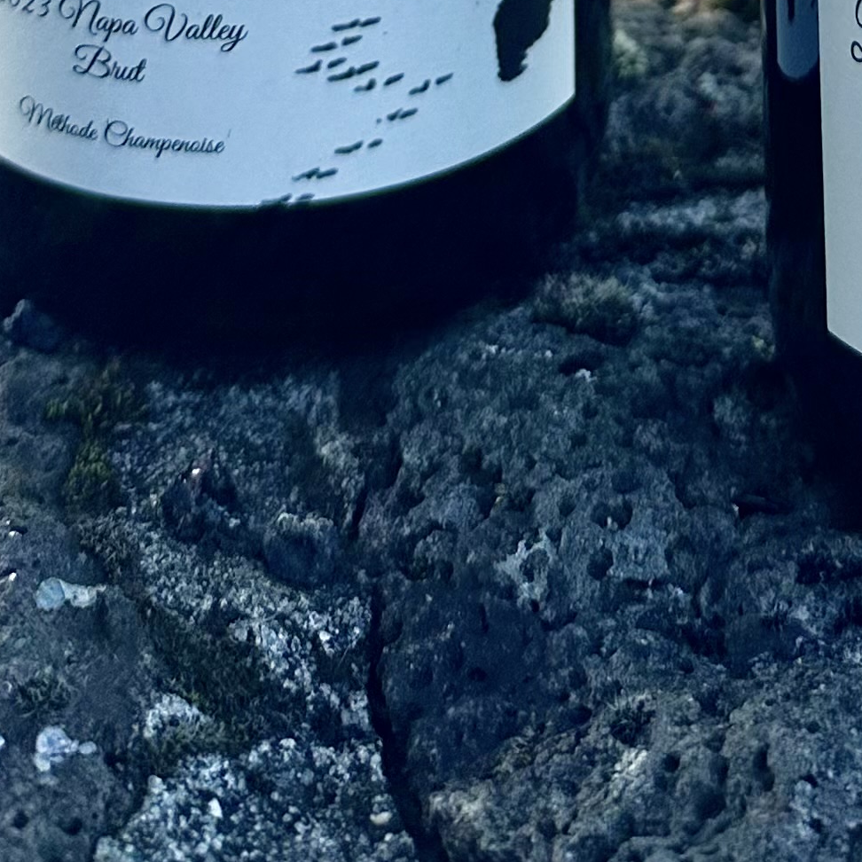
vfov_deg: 15.8
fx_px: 2479
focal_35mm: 88
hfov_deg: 19.4
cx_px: 739
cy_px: -836
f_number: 1.78
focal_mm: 6.86
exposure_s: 1/1721
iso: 80
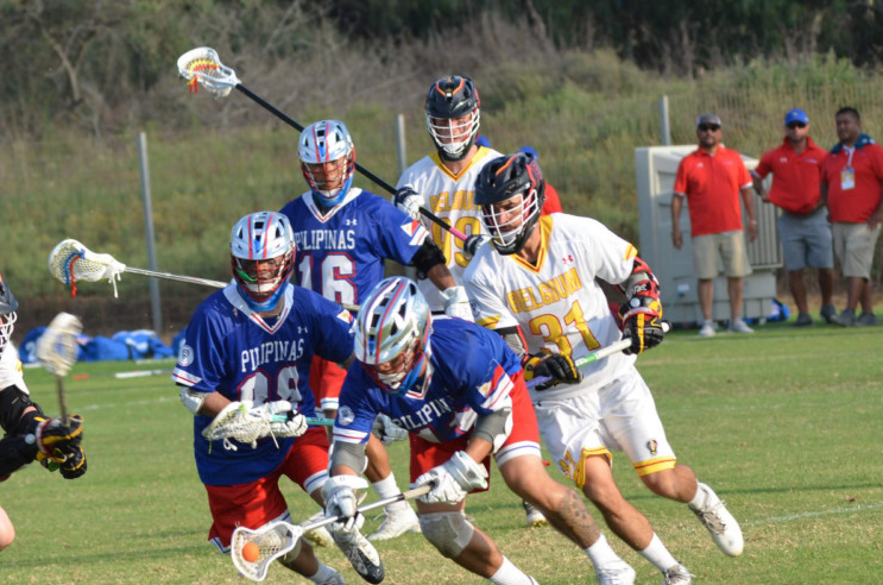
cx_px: 229
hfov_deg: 5.0
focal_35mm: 412
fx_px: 10084
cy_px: 328
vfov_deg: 3.3
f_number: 5.6
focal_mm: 170
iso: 200
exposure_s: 1/500
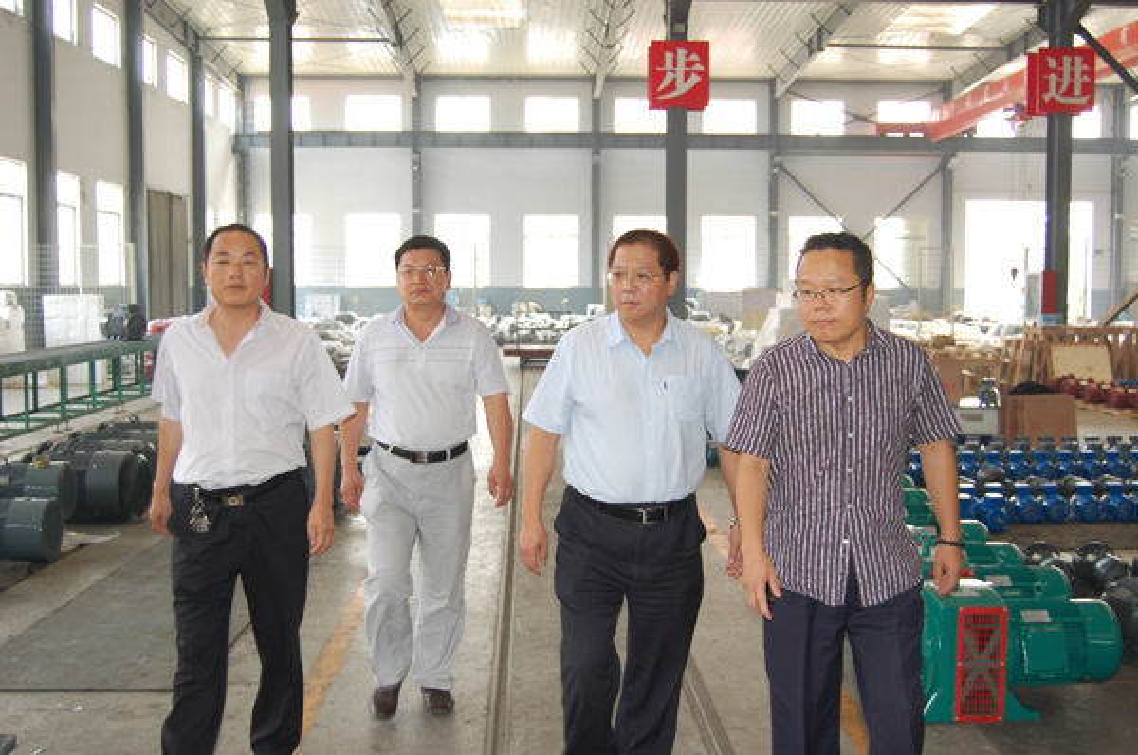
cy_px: 378
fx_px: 1231
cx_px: 569
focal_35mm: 39
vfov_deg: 34.1
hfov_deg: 49.6
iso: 400
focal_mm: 26
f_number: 4.2
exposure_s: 1/60
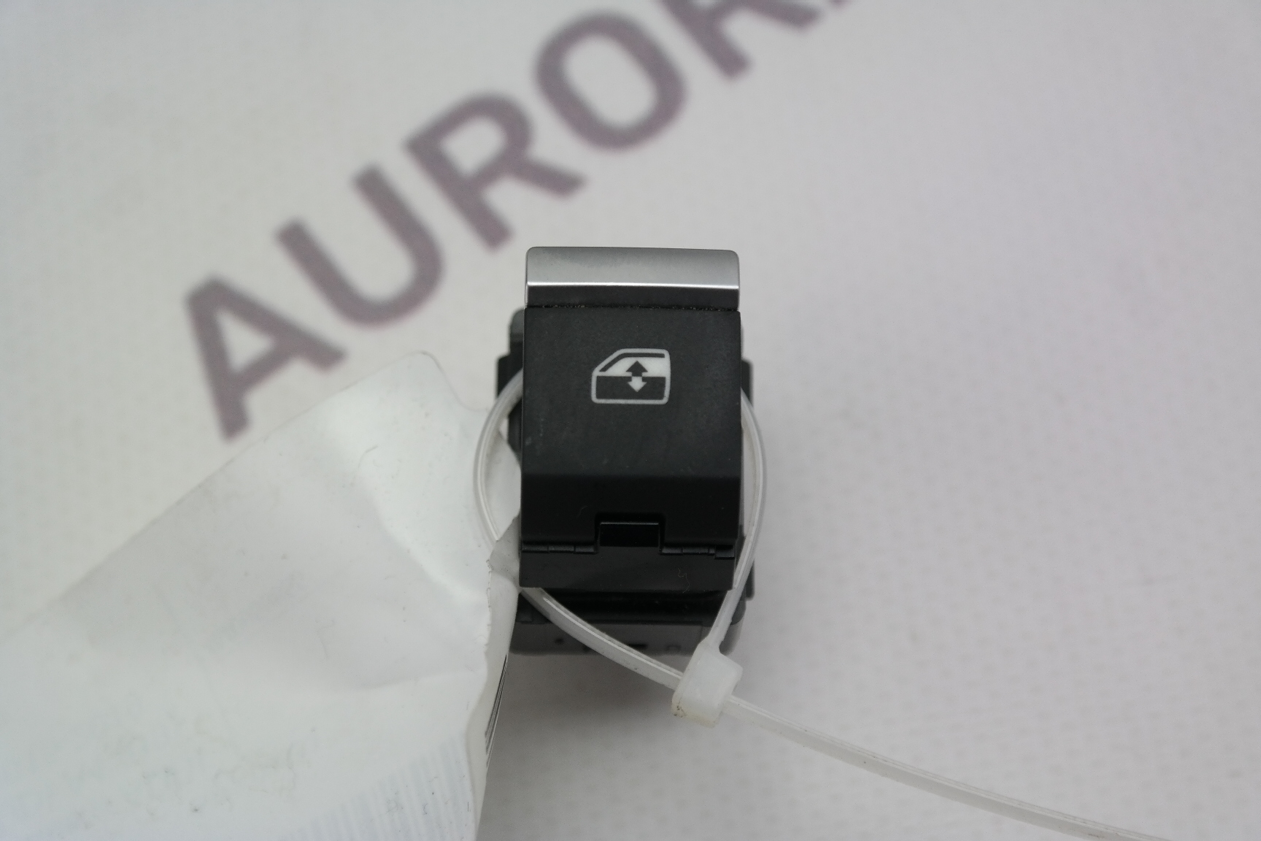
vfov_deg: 16.3
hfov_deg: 24.2
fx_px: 2942
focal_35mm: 84
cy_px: 420
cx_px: 630
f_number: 5.6
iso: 200
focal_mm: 55
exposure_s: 1/80
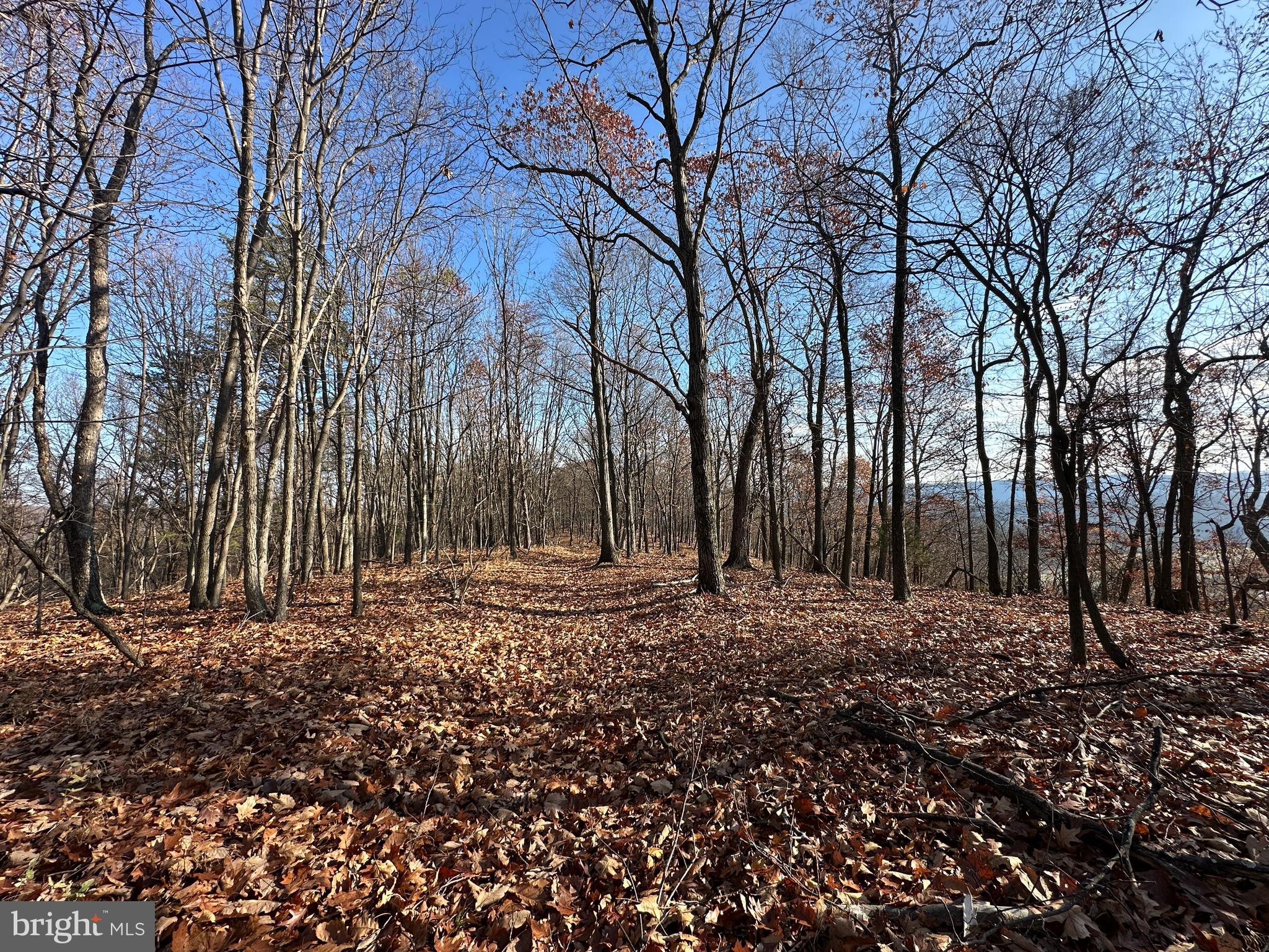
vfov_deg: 85.7
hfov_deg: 102.1
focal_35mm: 14
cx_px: 634
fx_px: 513
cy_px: 476
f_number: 2.2
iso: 40
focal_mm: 2.22
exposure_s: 1/643
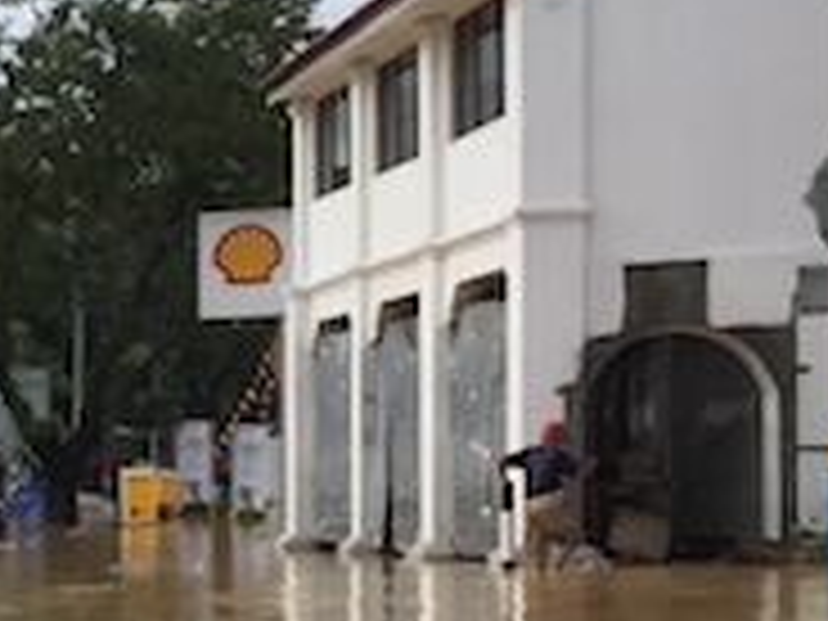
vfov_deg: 11.6
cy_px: 716
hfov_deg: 13.2
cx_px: -914
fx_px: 3014
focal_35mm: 126
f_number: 2.2
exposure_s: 1/964
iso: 32
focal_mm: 4.15
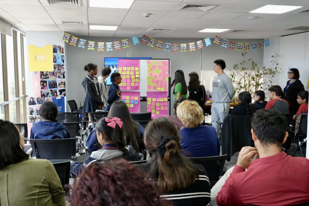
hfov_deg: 53.1
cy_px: 103
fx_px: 309
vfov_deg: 36.9
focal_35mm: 36
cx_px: 154
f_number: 4
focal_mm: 24
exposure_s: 1/160
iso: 1000
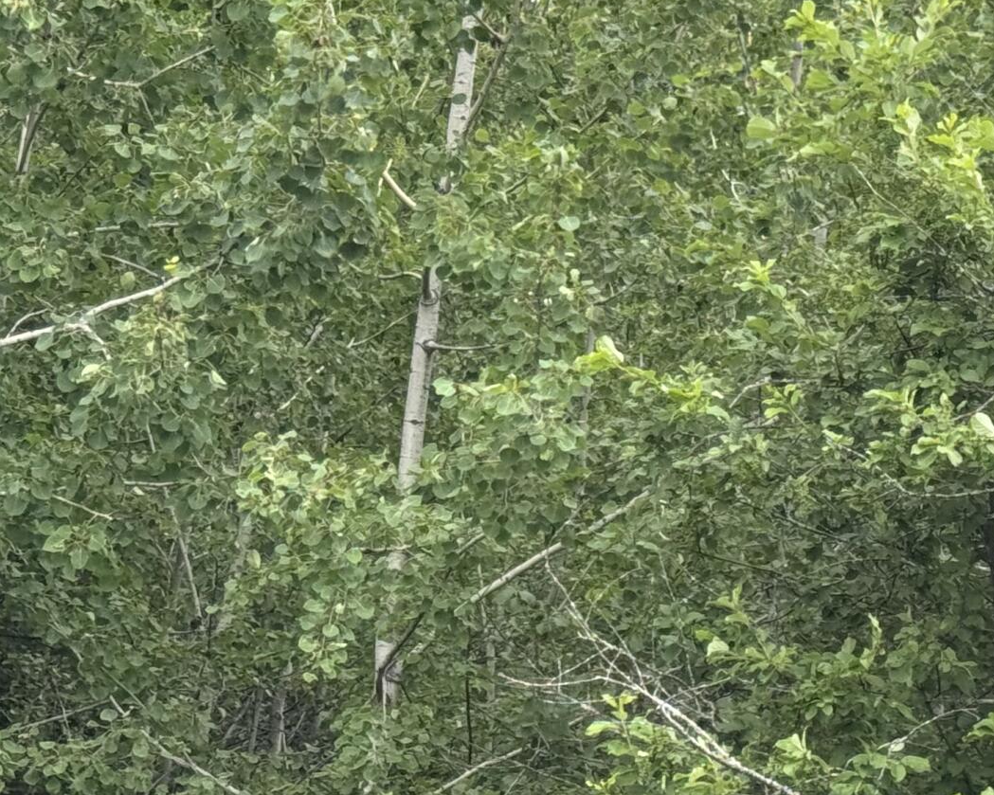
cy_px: 437
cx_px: 996
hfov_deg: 14.2
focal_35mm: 134
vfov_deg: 11.5
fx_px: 3942
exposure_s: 1/321
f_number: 1.78
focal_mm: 6.76
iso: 64
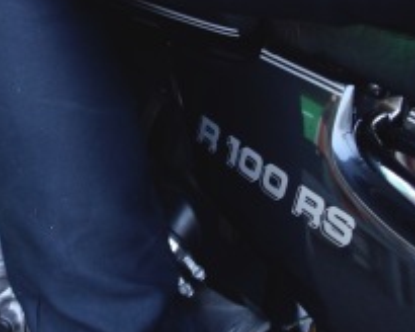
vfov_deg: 15.9
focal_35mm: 95
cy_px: -5
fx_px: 1167
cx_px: 61
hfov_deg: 19.9
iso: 125
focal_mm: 10.4
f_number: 1.8
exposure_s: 1/60
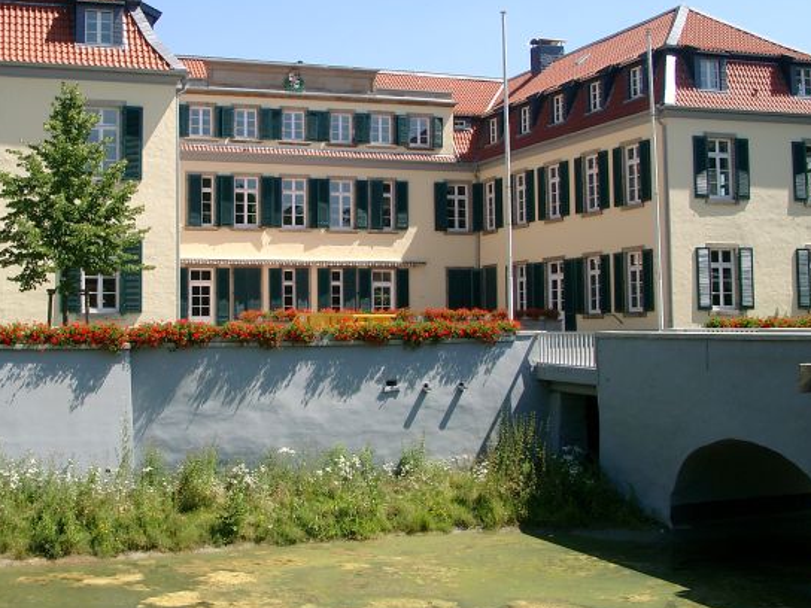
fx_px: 1171
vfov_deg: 29.0
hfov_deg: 38.0
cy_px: 215
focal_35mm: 50
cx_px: 306
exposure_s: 1/496
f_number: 4
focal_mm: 7.16
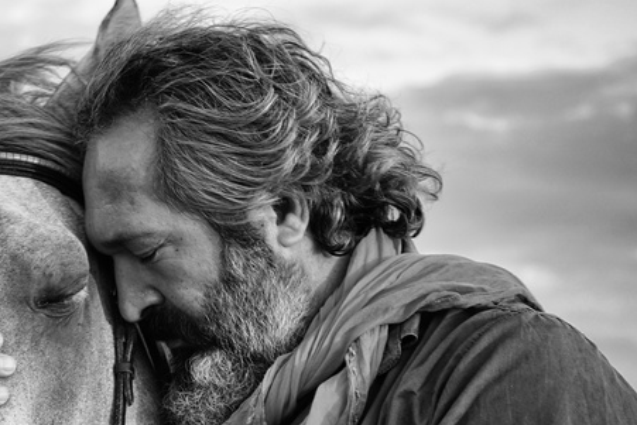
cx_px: 102
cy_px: 423
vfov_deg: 11.1
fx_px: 2159
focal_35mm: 122
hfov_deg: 16.6
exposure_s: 1/50
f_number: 5
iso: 100
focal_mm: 55
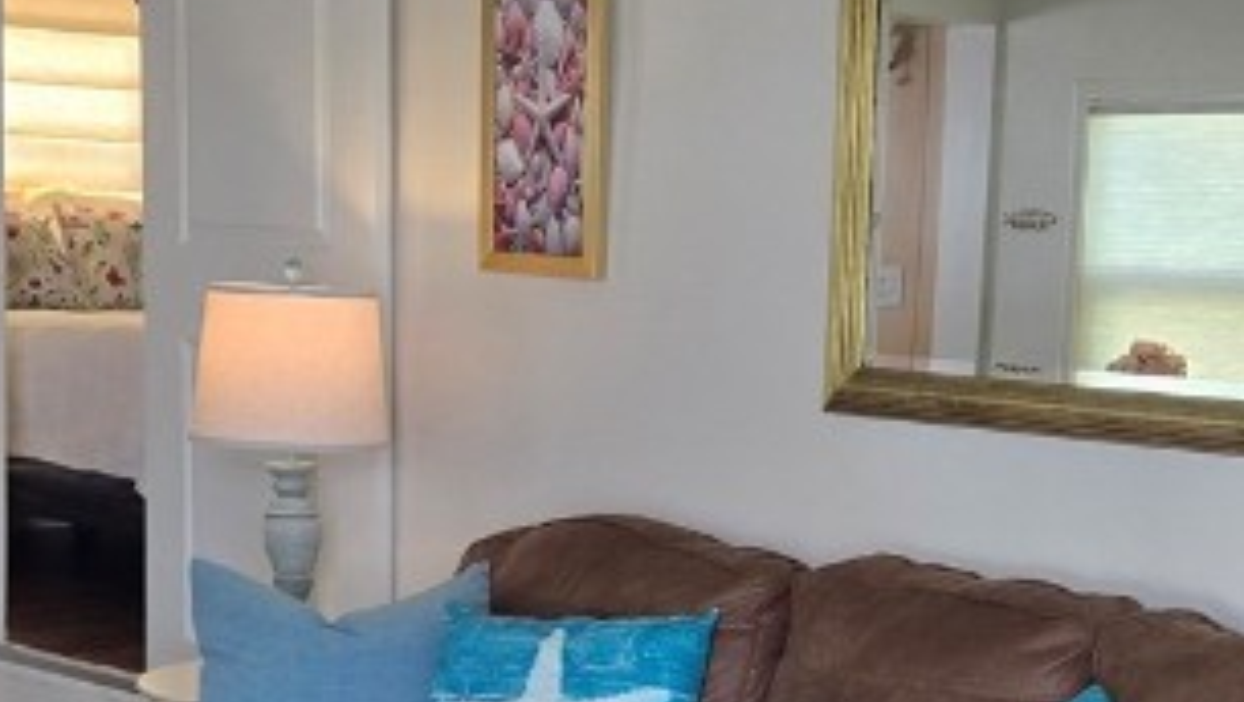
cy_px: 604
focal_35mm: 84
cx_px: 681
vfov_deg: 14.3
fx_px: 2773
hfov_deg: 25.3
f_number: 1.8
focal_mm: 5.4
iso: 80
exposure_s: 1/120
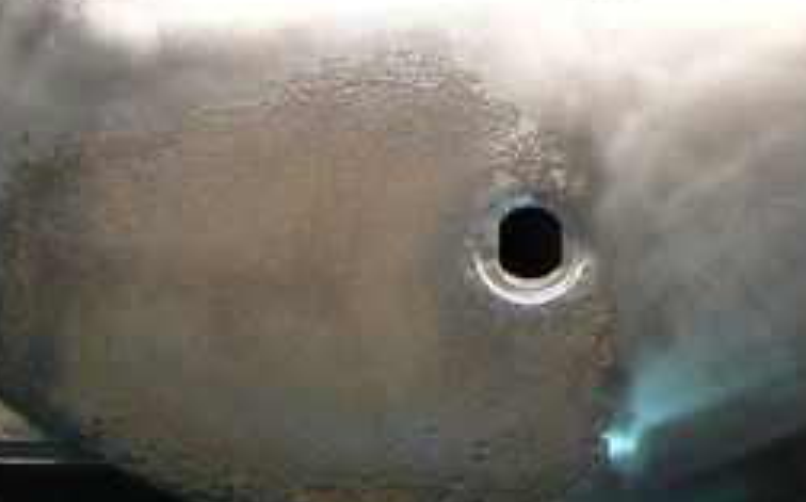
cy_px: -176
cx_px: 541
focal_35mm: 97
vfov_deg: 12.9
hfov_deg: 21.4
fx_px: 2129
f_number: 2.8
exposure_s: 1/30
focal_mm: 6
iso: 160
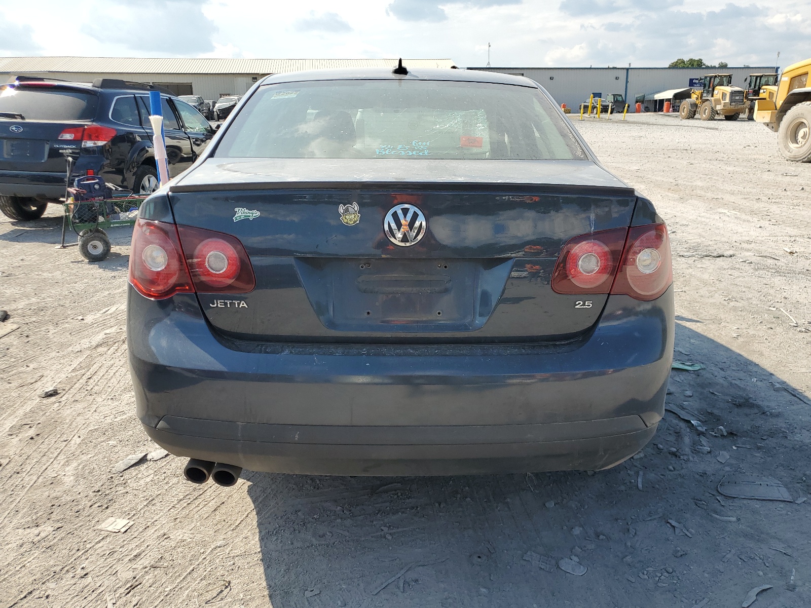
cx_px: 406
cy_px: 304
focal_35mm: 26
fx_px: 609
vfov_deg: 53.1
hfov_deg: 67.3
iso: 50
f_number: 1.5
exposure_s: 1/2500
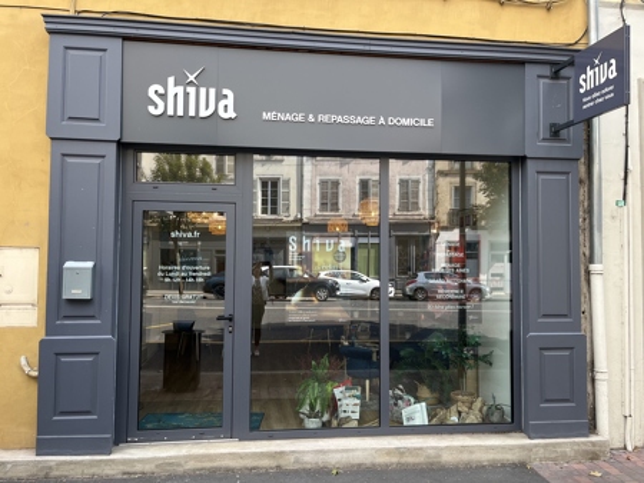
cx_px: 322
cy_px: 242
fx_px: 484
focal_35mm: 26
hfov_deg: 67.3
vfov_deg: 53.1
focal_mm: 5.1
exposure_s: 1/376
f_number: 1.6
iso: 50
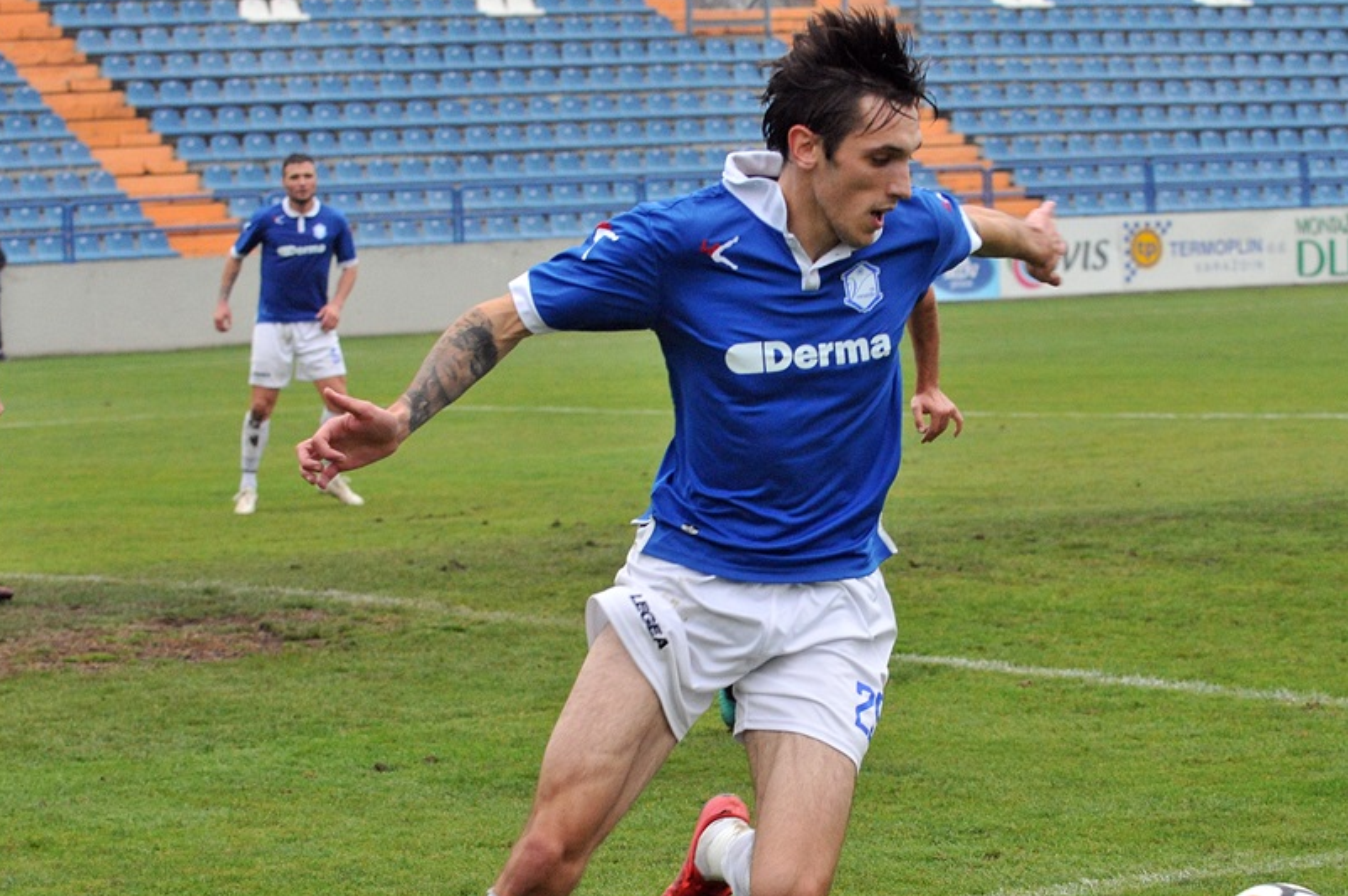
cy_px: 535
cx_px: 824
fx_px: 5012
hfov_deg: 15.3
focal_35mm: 134
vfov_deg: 10.2
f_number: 4
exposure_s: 1/640
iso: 1600
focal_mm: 70
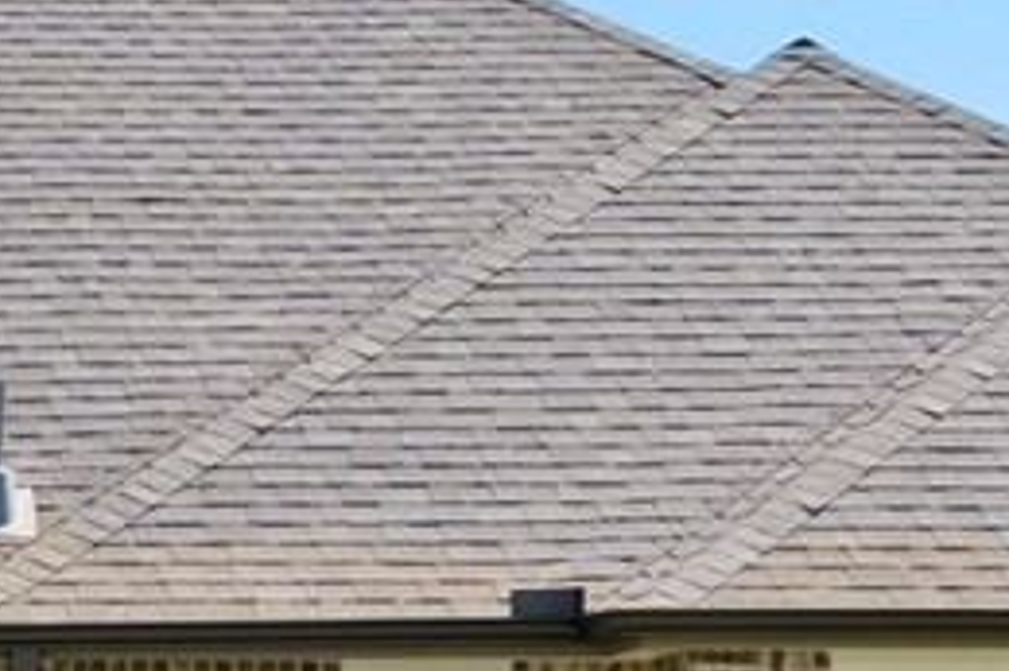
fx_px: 5064
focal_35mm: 181
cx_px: -675
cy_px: 1014
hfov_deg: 10.8
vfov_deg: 7.5
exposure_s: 1/100
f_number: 9
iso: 200
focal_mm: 23.1
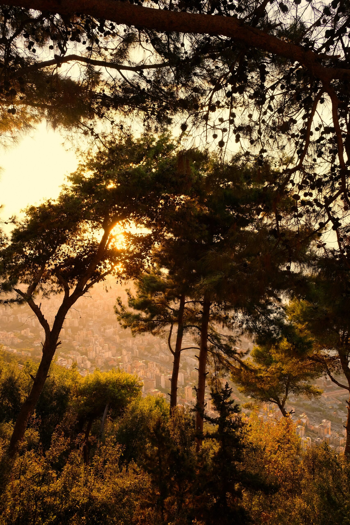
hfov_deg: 45.0
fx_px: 423
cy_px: 262
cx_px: 175
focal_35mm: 29
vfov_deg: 63.7
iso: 400
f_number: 5
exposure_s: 1/140
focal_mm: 19.6
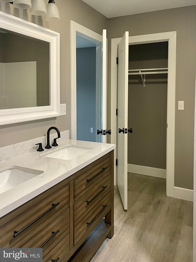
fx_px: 196
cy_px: 131
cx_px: 98
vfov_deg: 67.3
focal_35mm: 26
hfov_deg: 53.1
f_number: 1.6
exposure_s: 1/60
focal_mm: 4.2
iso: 200
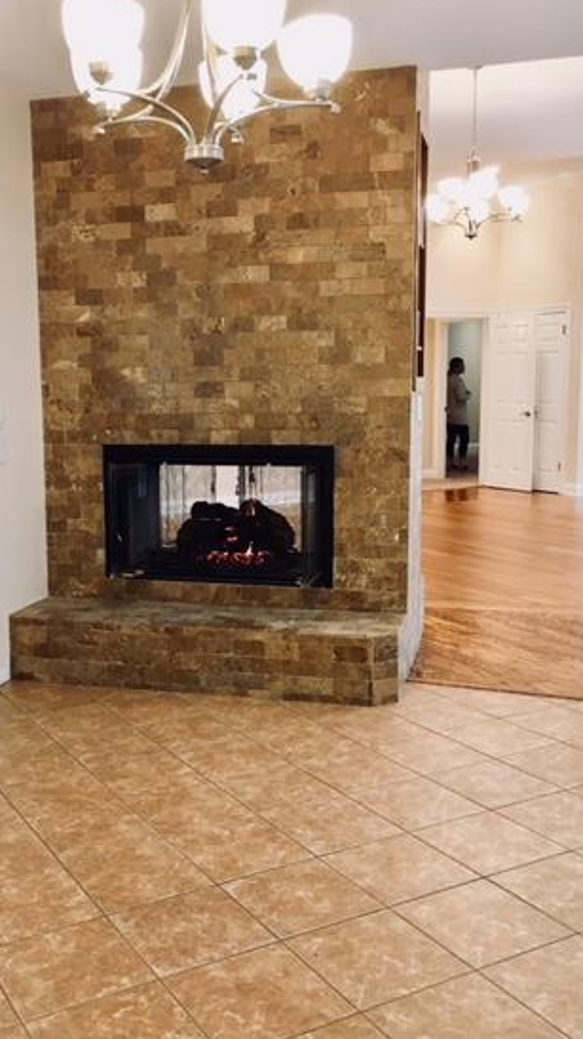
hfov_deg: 31.8
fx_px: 1019
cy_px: 526
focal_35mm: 37
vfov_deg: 54.0
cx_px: 209
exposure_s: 1/15
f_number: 2.2
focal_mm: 4.15
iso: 50
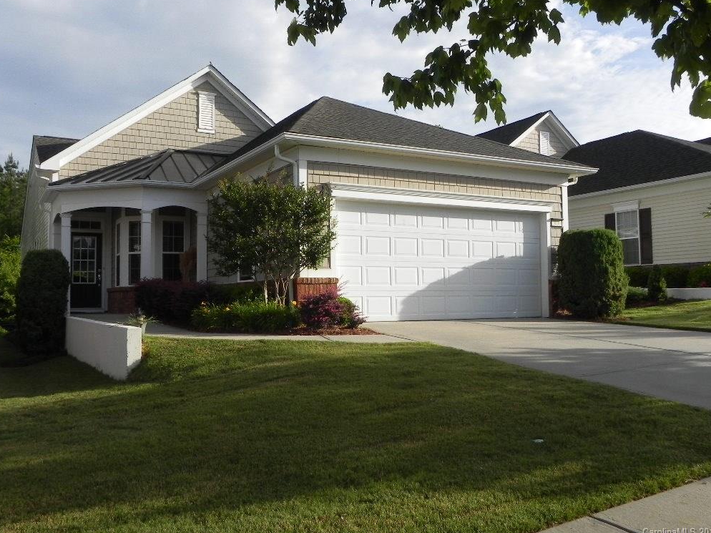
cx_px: 358
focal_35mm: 34
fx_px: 698
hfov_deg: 54.0
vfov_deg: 41.8
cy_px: 264
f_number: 6.3
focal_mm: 5.9
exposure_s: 1/316
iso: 160
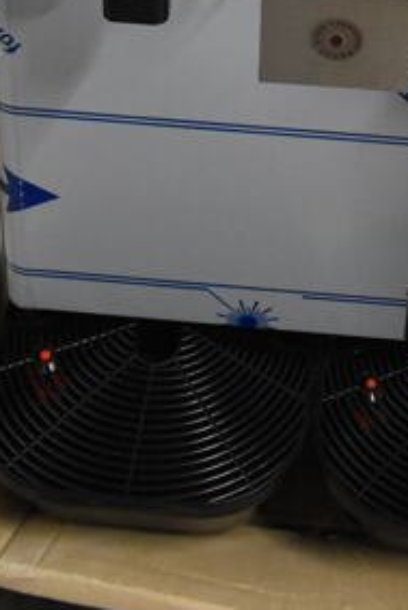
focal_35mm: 87
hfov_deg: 15.5
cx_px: 373
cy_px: -251
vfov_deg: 20.6
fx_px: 1477
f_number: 3.5
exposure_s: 1/30
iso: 3200
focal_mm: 18
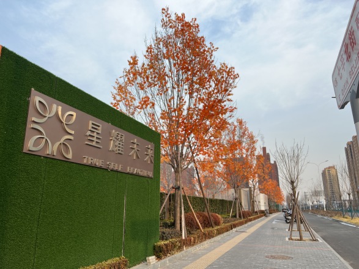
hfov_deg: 67.3
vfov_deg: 53.0
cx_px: 180
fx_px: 270
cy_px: 134
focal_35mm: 26
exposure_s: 1/683
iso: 50
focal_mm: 5.7
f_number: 1.5
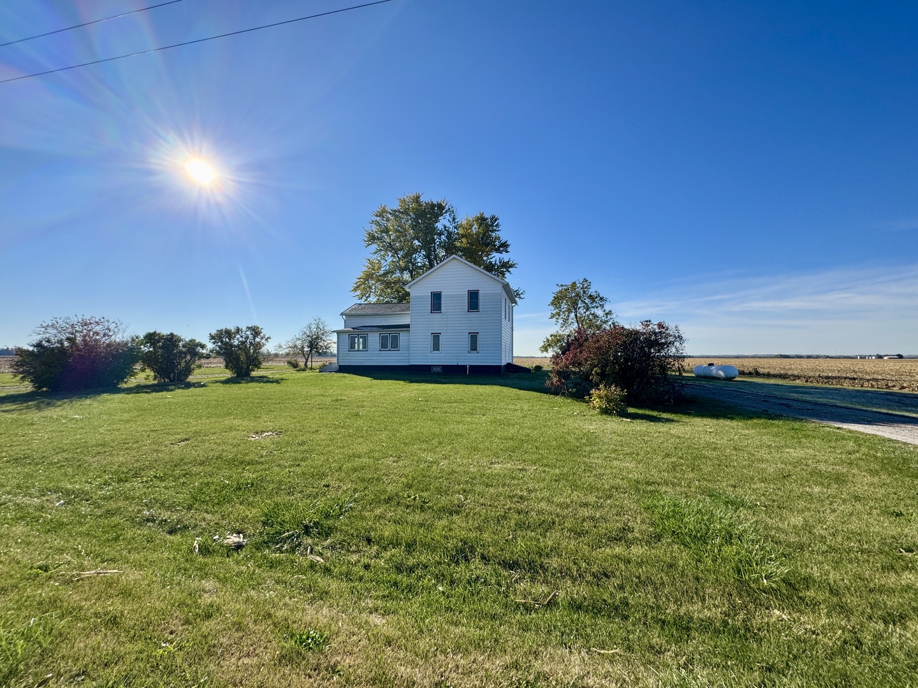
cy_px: 344
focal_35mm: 14
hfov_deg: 102.1
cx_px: 459
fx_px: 371
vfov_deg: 85.7
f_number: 2.2
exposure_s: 1/2083
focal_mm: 2.22
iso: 40
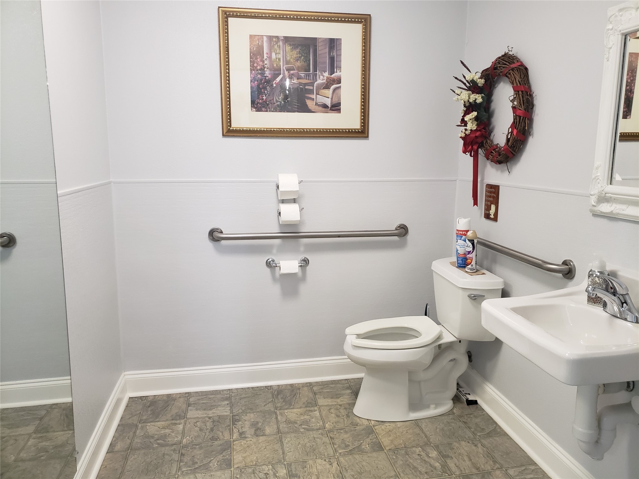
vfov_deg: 53.1
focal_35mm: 26
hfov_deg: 67.3
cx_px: 320
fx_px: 480
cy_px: 240
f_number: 1.5
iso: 320
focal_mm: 4.3
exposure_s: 1/60
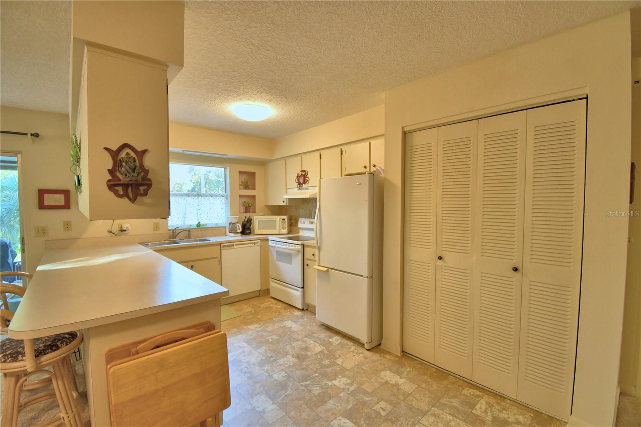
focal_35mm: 15
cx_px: 320
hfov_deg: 100.4
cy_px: 214
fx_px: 267
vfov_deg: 77.3
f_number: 4.5
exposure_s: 1/40
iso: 400
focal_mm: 10
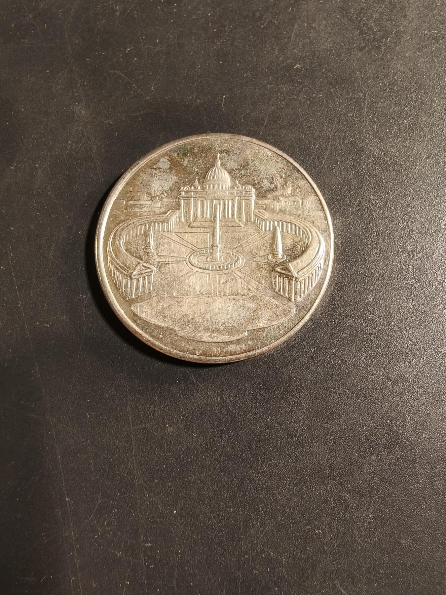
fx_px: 395
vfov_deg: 73.9
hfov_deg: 58.9
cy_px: 298
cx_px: 223
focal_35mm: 23
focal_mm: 2.32
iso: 160
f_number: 2
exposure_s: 1/100
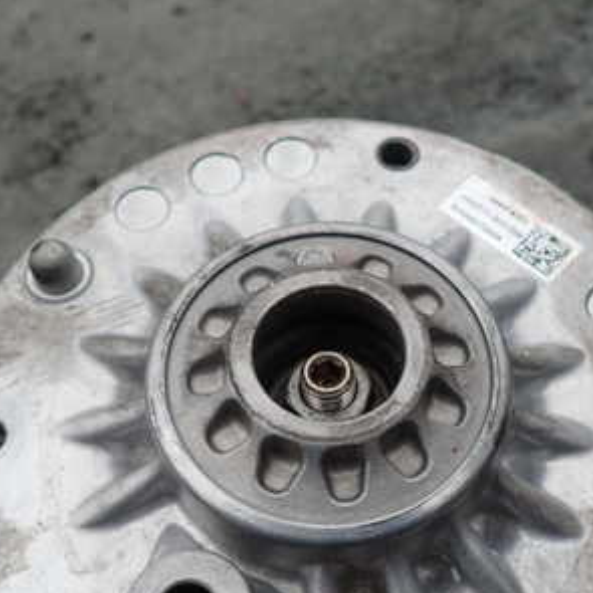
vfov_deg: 37.1
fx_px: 872
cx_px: 346
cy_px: 396
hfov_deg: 37.5
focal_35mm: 45
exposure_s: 1/50
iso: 200
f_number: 2
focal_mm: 4.5
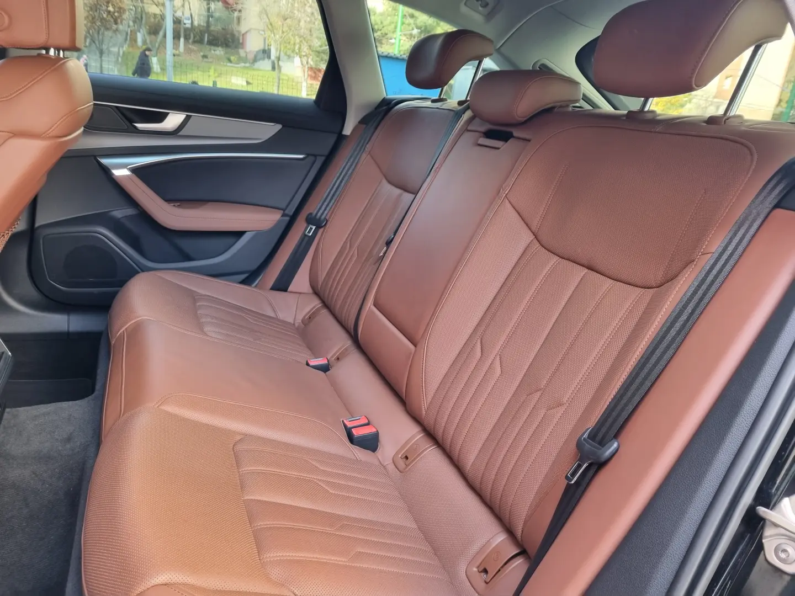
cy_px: 298
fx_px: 597
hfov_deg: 67.3
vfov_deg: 53.1
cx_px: 398
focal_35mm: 26
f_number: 1.8
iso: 320
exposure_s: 1/100
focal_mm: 5.4
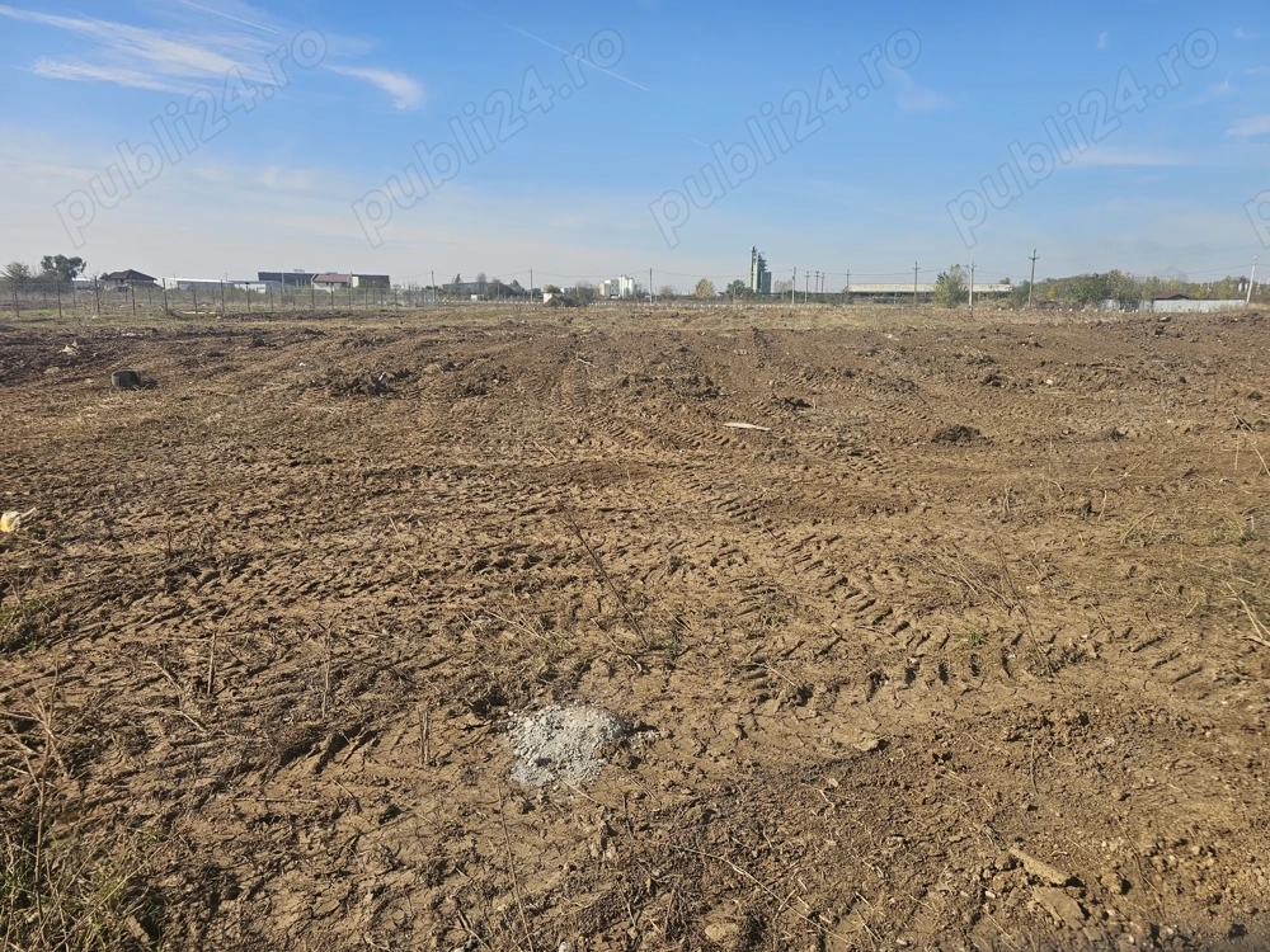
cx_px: 635
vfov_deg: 58.9
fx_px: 844
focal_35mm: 23
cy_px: 476
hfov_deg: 73.9
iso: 10
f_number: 1.7
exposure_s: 1/866
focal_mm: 6.3
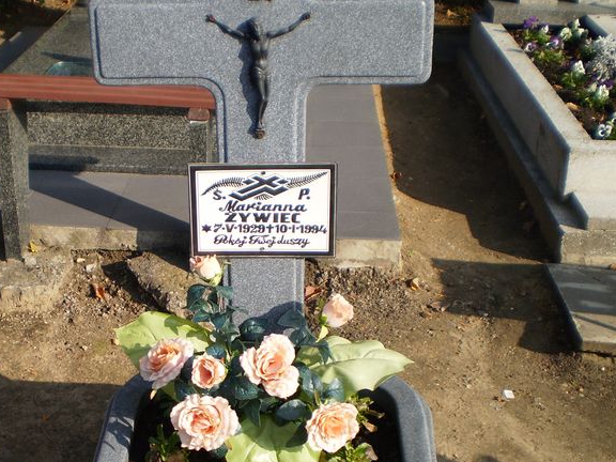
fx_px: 890
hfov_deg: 37.6
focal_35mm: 50
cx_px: 190
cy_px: 303
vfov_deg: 28.9
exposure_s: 1/640
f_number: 3.1
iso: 64
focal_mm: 6.3
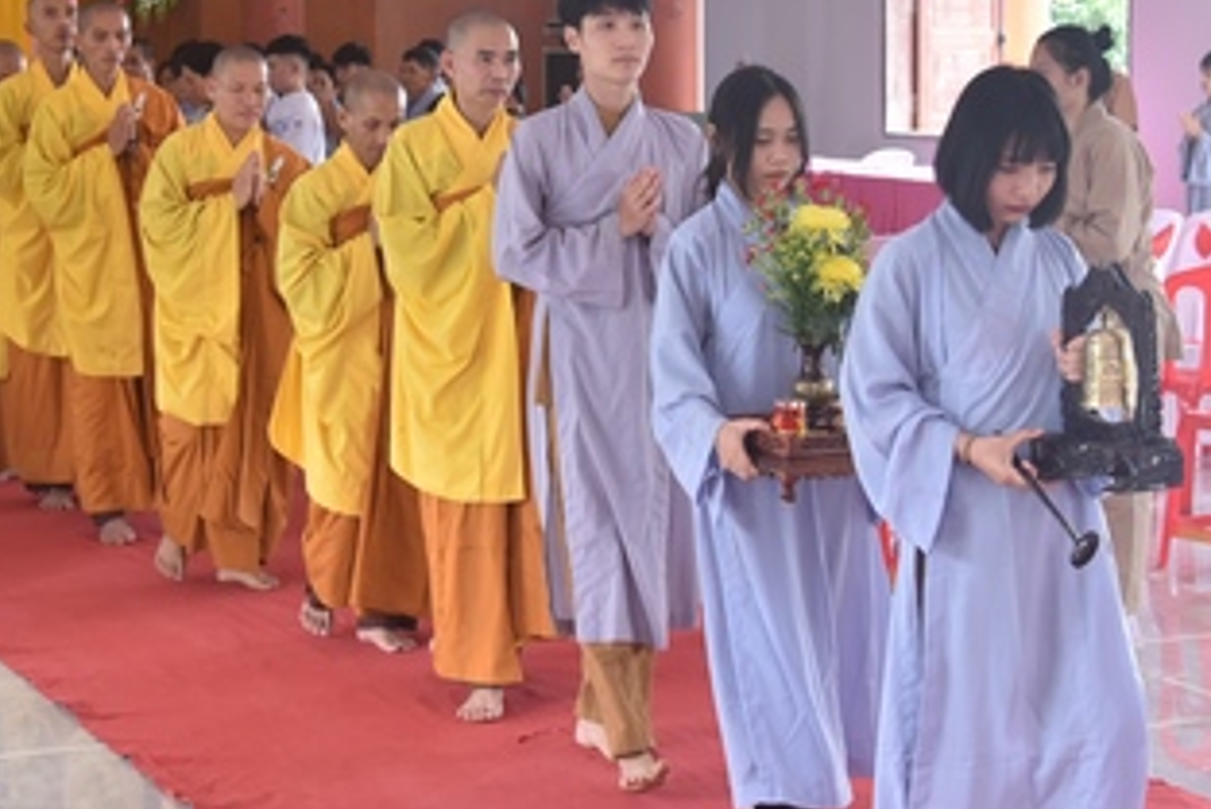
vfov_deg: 16.3
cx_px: 460
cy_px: 85
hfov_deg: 24.4
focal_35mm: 83
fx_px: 2793
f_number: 4.5
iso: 1600
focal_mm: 40
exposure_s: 1/160
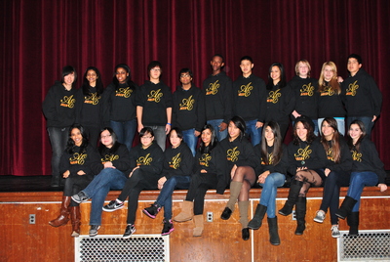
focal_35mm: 42
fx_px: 456
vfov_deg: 32.0
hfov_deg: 46.3
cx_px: 195
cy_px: 131
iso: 400
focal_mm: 28
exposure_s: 1/60
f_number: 5.6
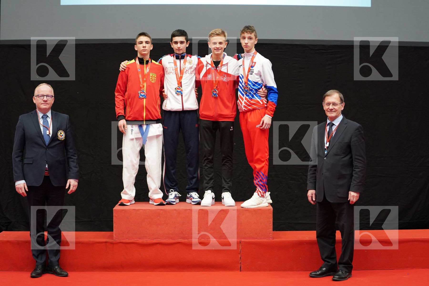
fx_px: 846
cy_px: 143
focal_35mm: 71
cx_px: 214
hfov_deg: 28.5
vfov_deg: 19.2
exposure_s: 1/320
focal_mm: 71
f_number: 2.8
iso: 2000
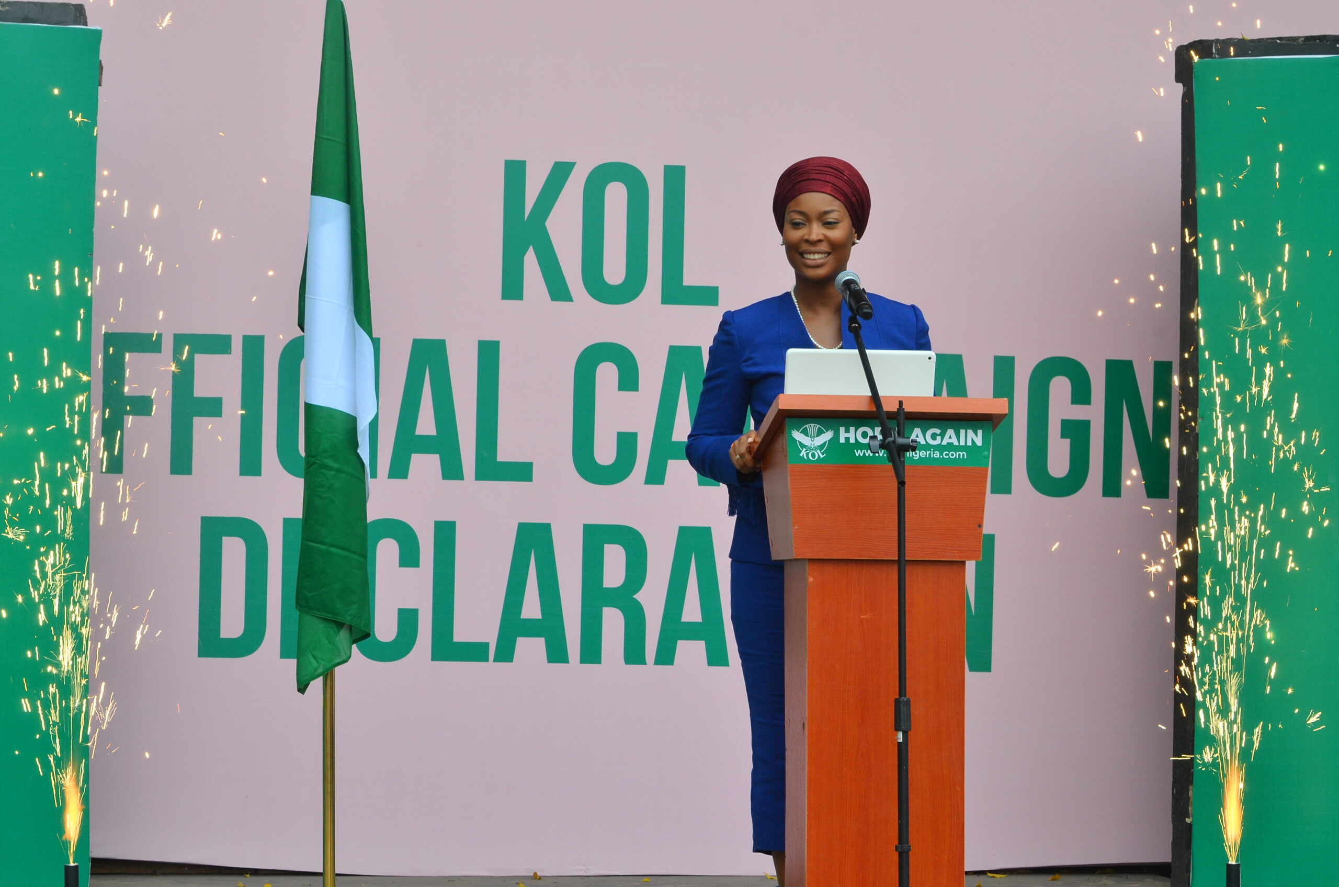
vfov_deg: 13.0
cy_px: 444
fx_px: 3898
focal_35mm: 105
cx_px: 670
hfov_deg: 19.5
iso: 400
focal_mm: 70
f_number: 11
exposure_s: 1/125
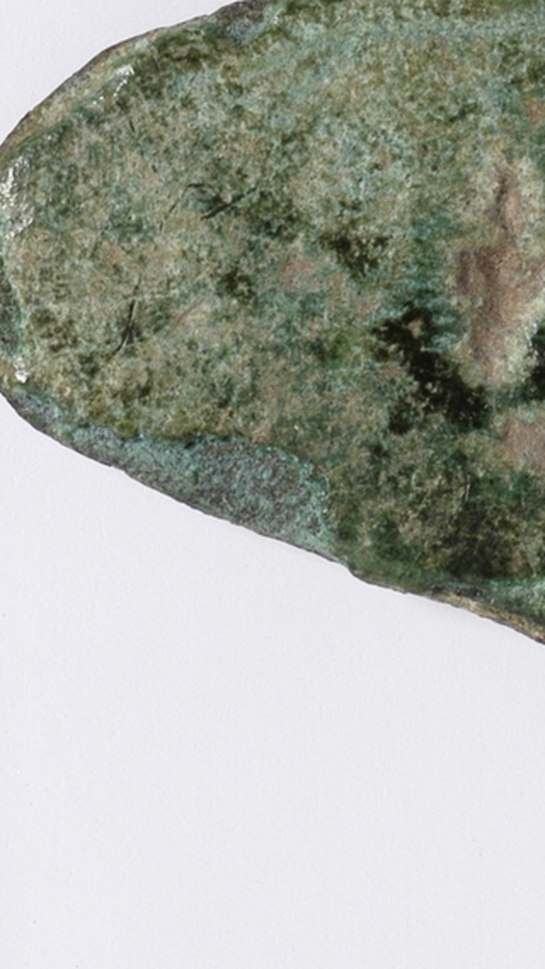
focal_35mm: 182
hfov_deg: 6.6
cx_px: 700
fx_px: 4679
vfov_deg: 11.8
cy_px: 375
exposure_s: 1/100
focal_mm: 55
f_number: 32
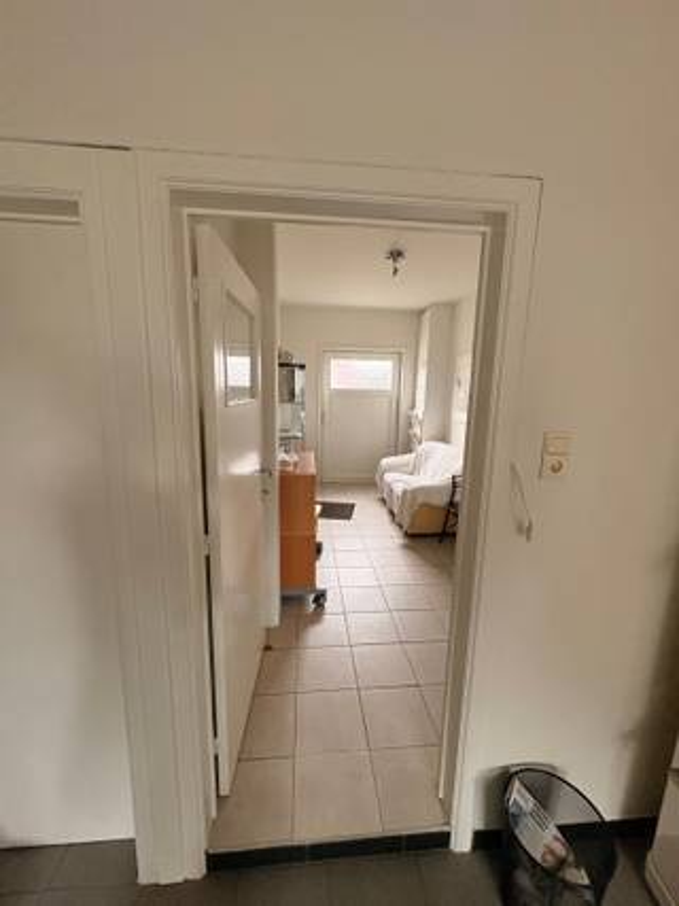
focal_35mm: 14
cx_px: 340
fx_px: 366
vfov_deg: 102.1
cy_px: 453
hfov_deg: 85.6
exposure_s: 1/60
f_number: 2.2
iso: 500
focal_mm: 2.22
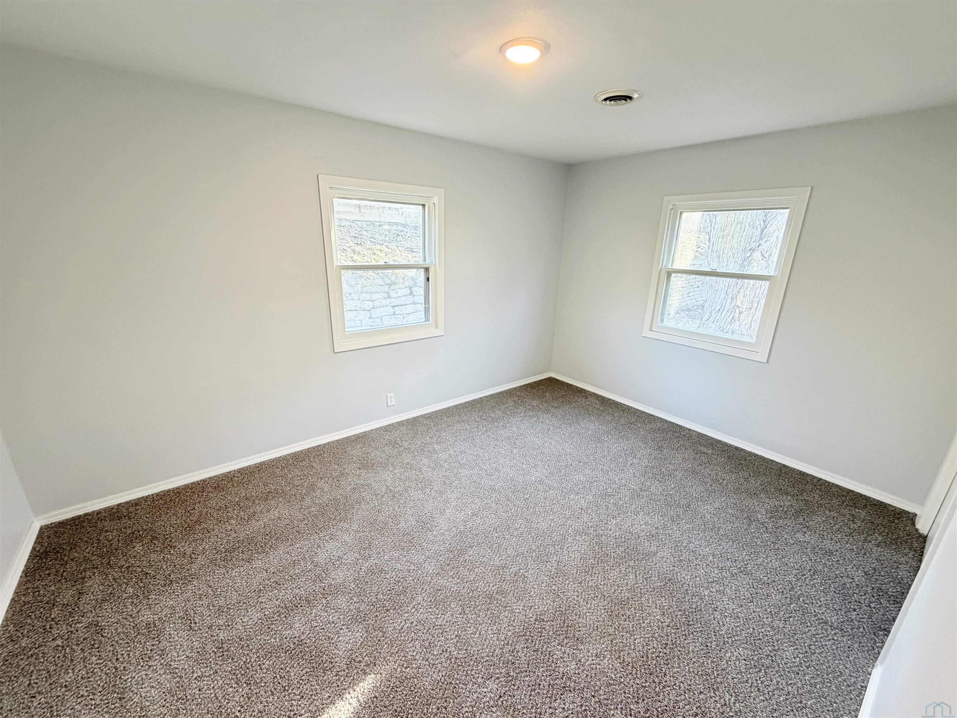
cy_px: 359
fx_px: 387
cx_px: 478
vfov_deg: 85.7
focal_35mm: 14
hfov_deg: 102.1
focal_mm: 2.22
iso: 250
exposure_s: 1/60
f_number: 2.2
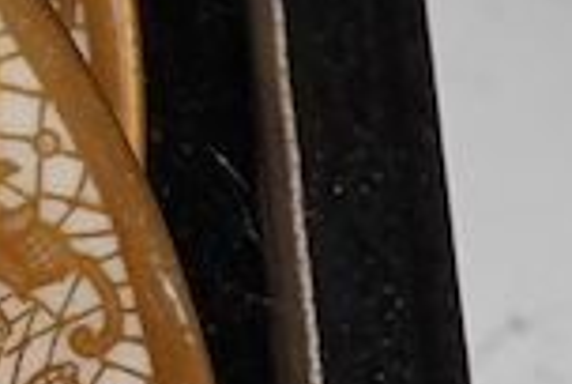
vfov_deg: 4.1
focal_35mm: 332
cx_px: -901
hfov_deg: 5.9
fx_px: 5285
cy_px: 772
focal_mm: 30
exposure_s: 1/160
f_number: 10
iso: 2500
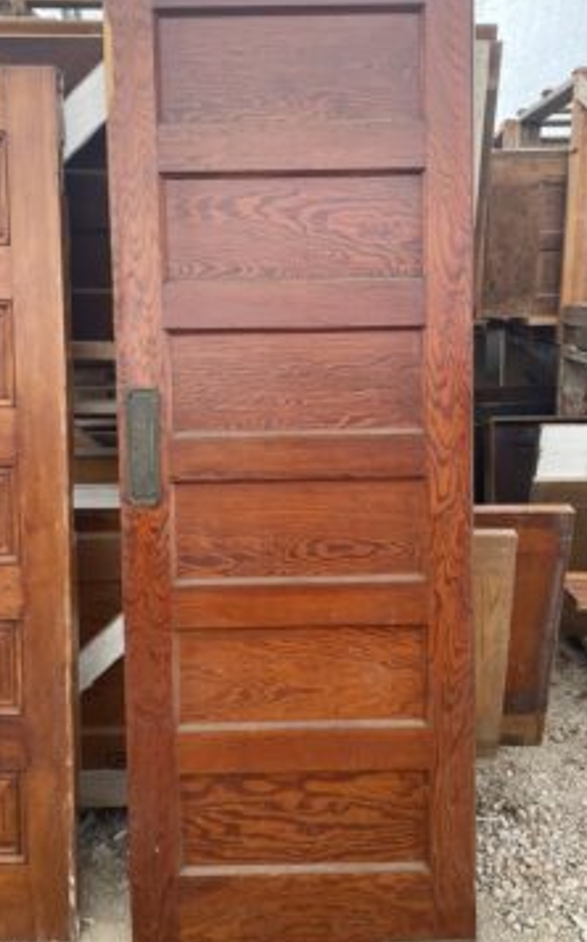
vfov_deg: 61.3
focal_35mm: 31
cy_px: 471
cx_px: 323
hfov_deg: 40.5
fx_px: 795
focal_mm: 4.2
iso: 100
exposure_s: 1/121
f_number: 1.6
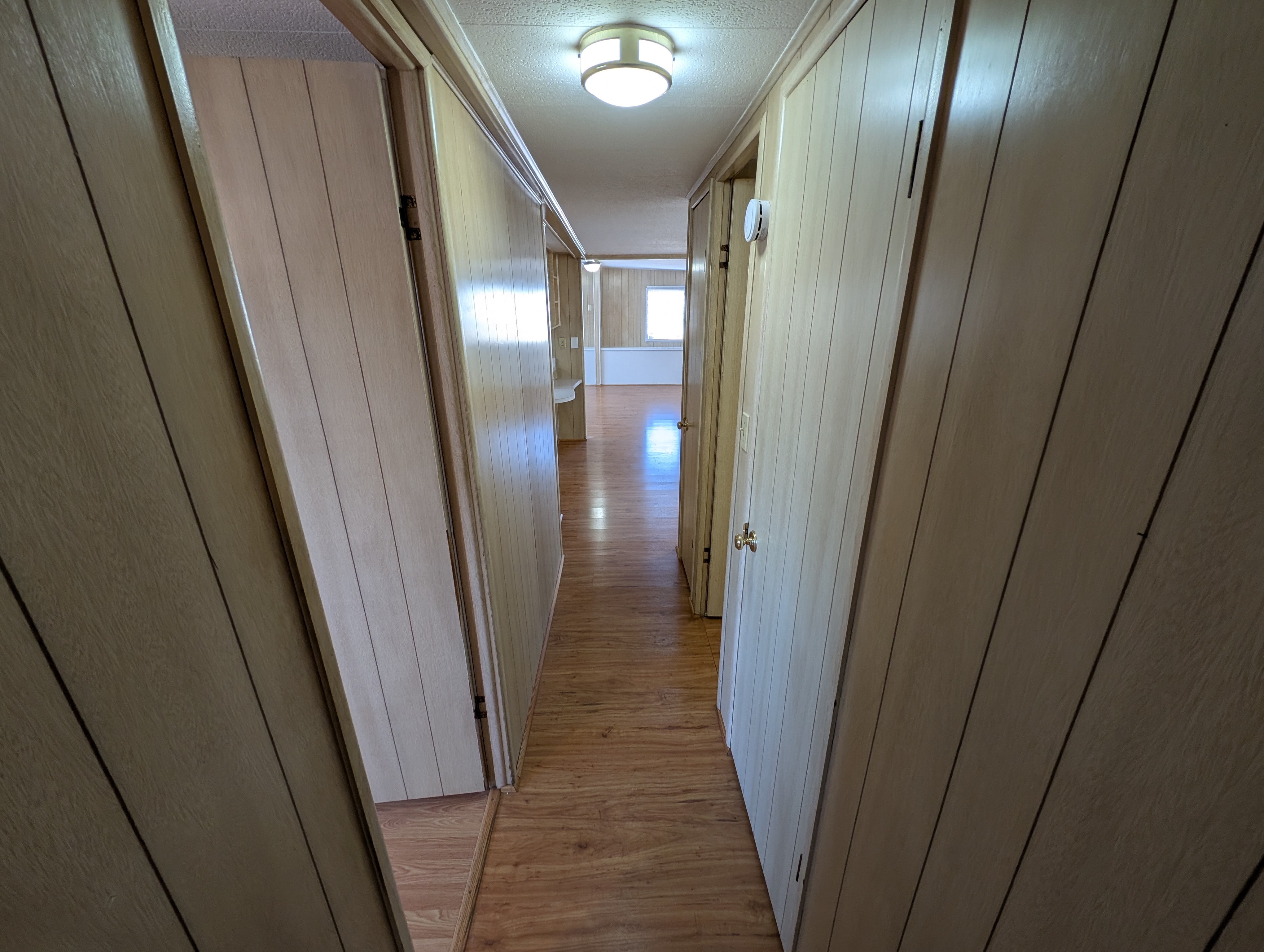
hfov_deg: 110.5
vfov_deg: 94.6
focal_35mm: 12
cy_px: 476
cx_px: 632
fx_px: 439
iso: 138
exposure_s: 1/60
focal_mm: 2.23
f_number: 1.95
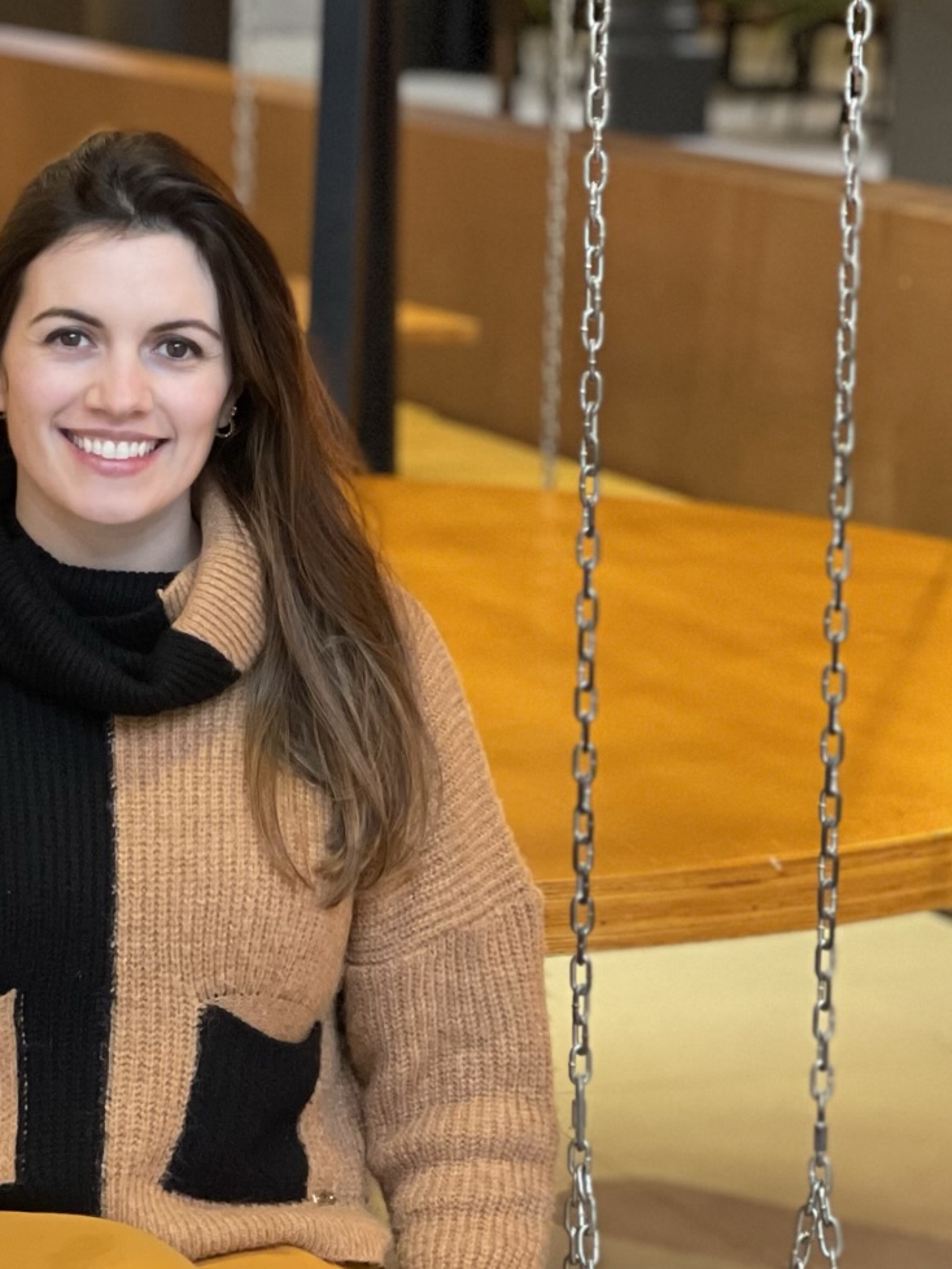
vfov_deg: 14.7
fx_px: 4912
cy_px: 584
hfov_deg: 11.0
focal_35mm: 134
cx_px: 38
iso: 320
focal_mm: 7.5
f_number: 2.2
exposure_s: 1/40
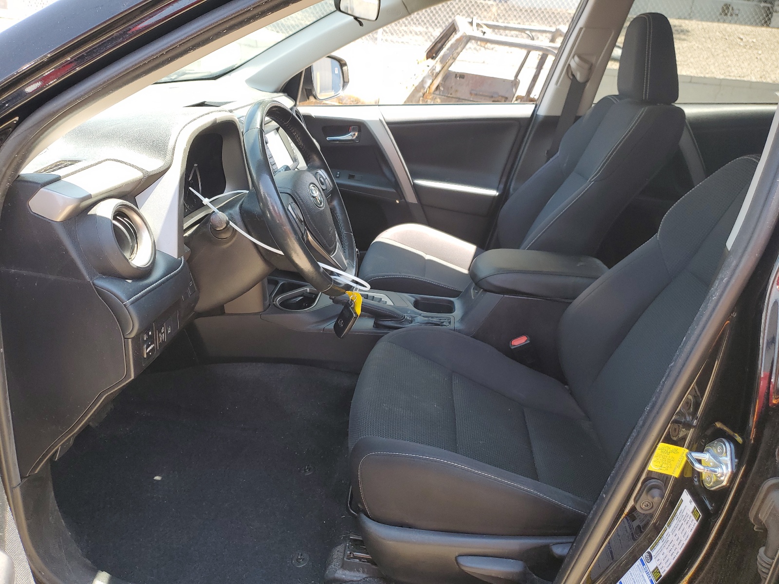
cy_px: 292
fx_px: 585
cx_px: 390
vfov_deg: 53.1
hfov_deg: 67.3
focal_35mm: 26
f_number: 1.5
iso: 50
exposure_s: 1/204
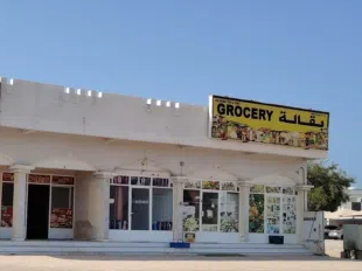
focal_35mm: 62
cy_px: 187
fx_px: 648
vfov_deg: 23.5
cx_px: 100
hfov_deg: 30.8
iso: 100
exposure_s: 1/1156
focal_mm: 5.25
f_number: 1.75
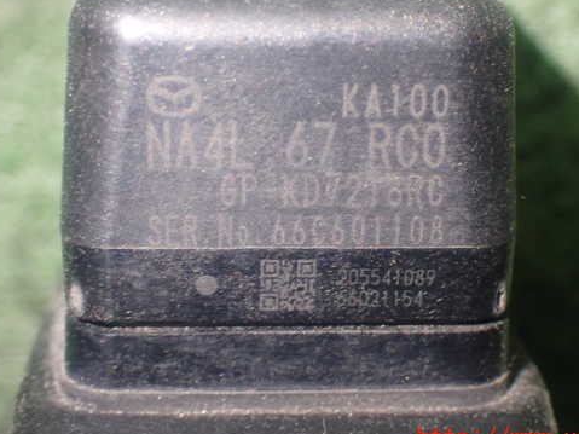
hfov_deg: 22.0
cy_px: 183
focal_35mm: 89
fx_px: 1488
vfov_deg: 16.6
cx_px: 328
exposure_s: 1/20
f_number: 3.9
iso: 800
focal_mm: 12.73
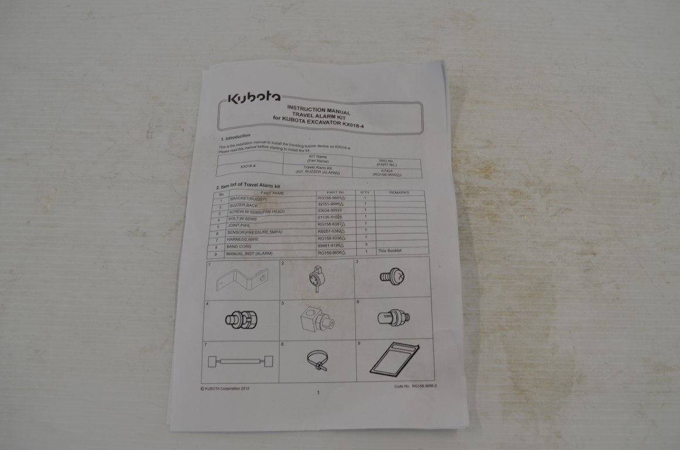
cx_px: 340
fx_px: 622
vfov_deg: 39.8
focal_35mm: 33
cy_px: 225
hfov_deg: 57.3
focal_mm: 22
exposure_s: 1/125
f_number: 5.6
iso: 320
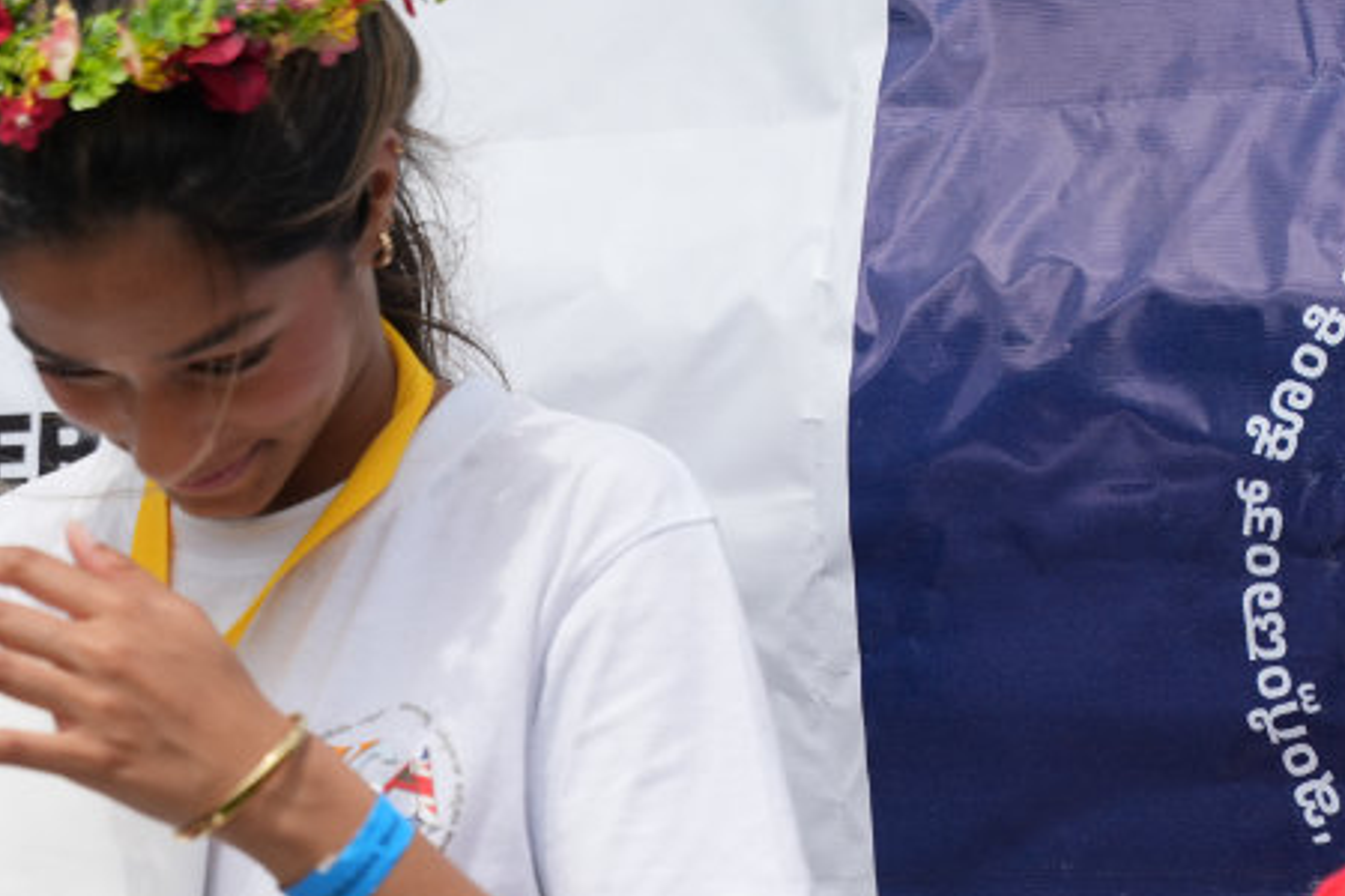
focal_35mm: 159
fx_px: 5940
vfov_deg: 8.6
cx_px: 90
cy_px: 596
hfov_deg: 12.8
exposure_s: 1/5000
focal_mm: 70
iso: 250
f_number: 2.8
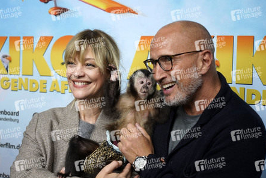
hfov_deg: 32.9
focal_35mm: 61
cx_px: 134
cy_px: 89
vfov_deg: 22.3
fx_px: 451
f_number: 4
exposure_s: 1/160
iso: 640
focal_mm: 60
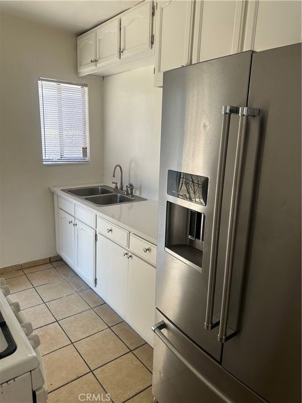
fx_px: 279
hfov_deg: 56.8
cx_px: 151
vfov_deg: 71.6
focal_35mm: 24
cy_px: 202
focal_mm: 6.86
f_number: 1.78
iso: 64
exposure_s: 1/120
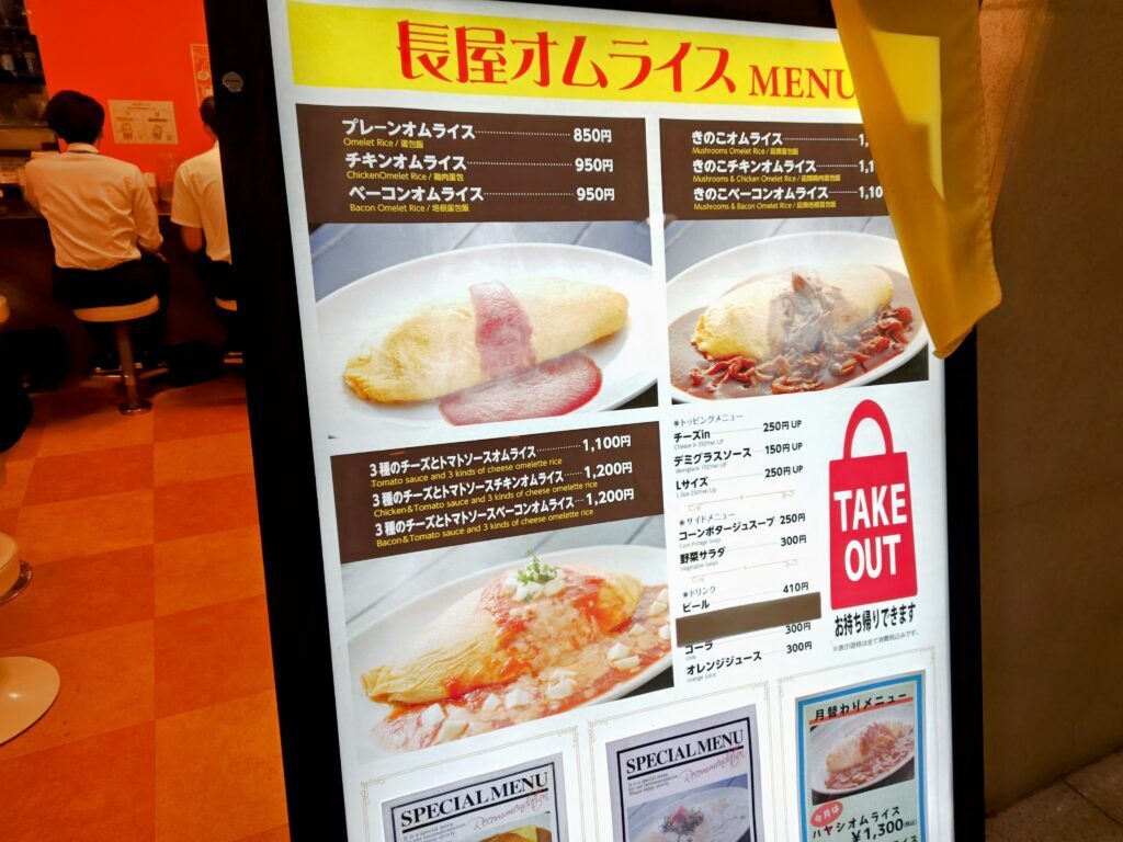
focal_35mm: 23
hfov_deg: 73.9
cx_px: 562
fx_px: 746
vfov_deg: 58.9
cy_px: 421
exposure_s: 1/150
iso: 50
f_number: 1.9
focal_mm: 5.56
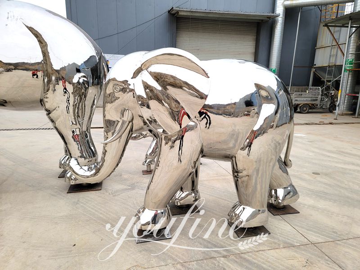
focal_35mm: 24
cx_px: 180
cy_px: 135
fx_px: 250
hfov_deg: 71.6
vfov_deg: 56.8
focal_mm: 6.7
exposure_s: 1/334
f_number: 1.8
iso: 16
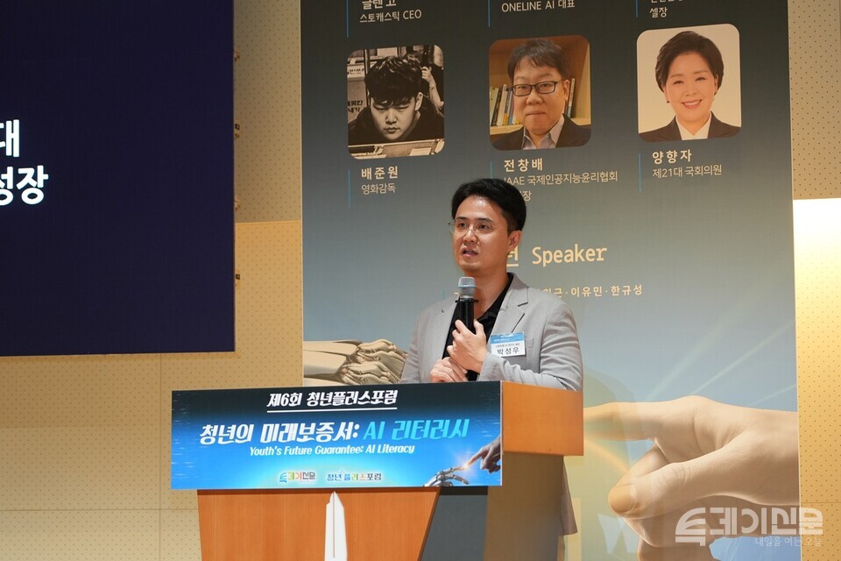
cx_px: 420
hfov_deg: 19.5
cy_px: 280
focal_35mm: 105
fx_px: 2453
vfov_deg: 13.0
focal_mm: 105
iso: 2000
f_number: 4
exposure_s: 1/100
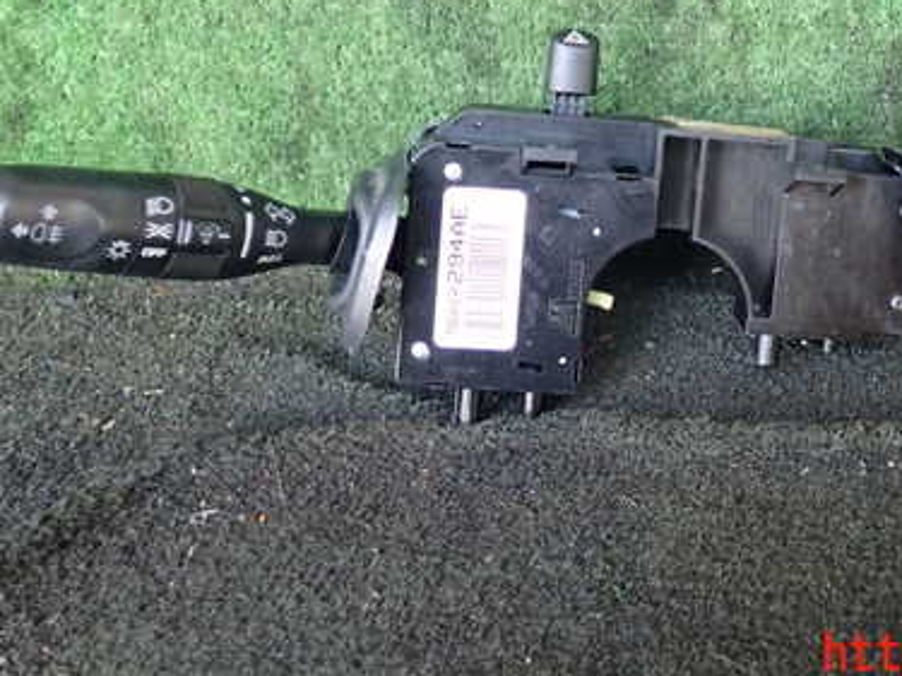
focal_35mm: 48
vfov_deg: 29.6
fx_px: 1250
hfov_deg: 38.9
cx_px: 645
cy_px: 144
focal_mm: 5.4
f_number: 2.3
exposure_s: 1/30
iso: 200
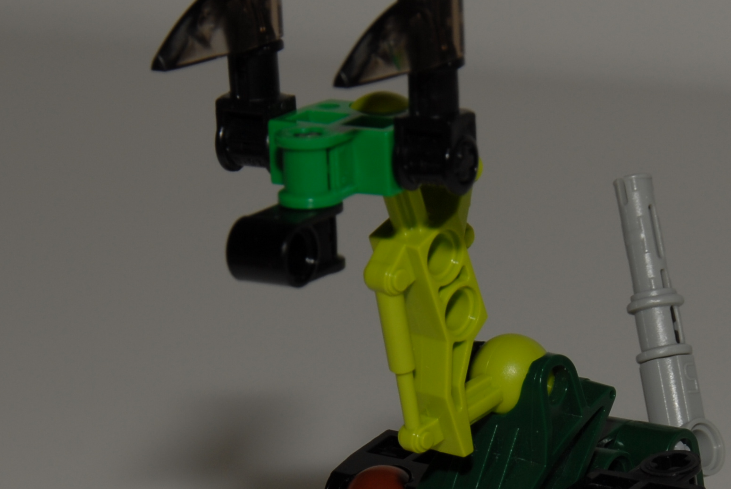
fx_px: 5718
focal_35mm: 281
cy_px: 466
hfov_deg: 7.3
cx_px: 479
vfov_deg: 4.9
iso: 100
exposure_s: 1/60
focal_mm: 75
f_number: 11
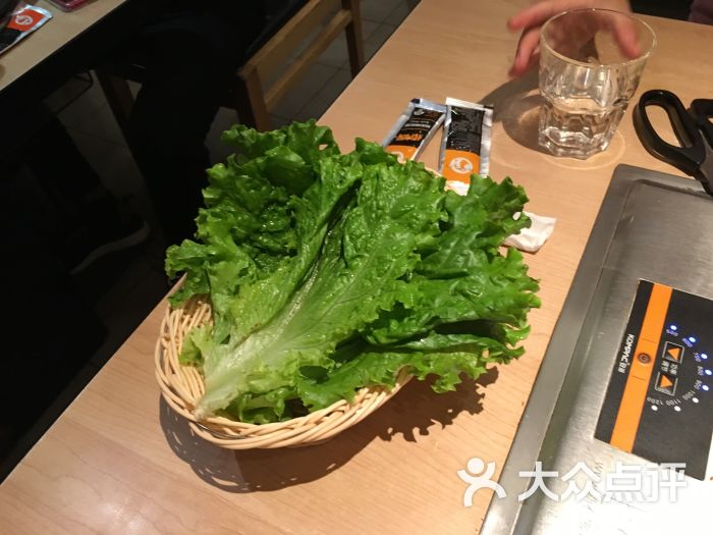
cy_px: 268
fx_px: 597
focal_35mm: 29
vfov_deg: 48.2
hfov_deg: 61.7
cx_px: 356
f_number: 2.2
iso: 80
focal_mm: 4.15
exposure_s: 1/17
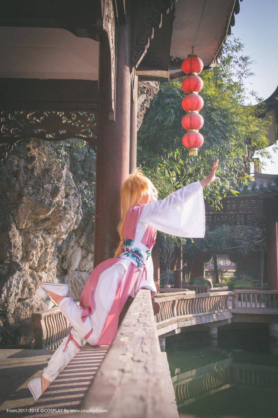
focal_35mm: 39
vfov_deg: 49.6
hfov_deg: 34.1
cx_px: 139
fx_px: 453
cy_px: 209
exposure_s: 1/800
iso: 800
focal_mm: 26
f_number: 7.1
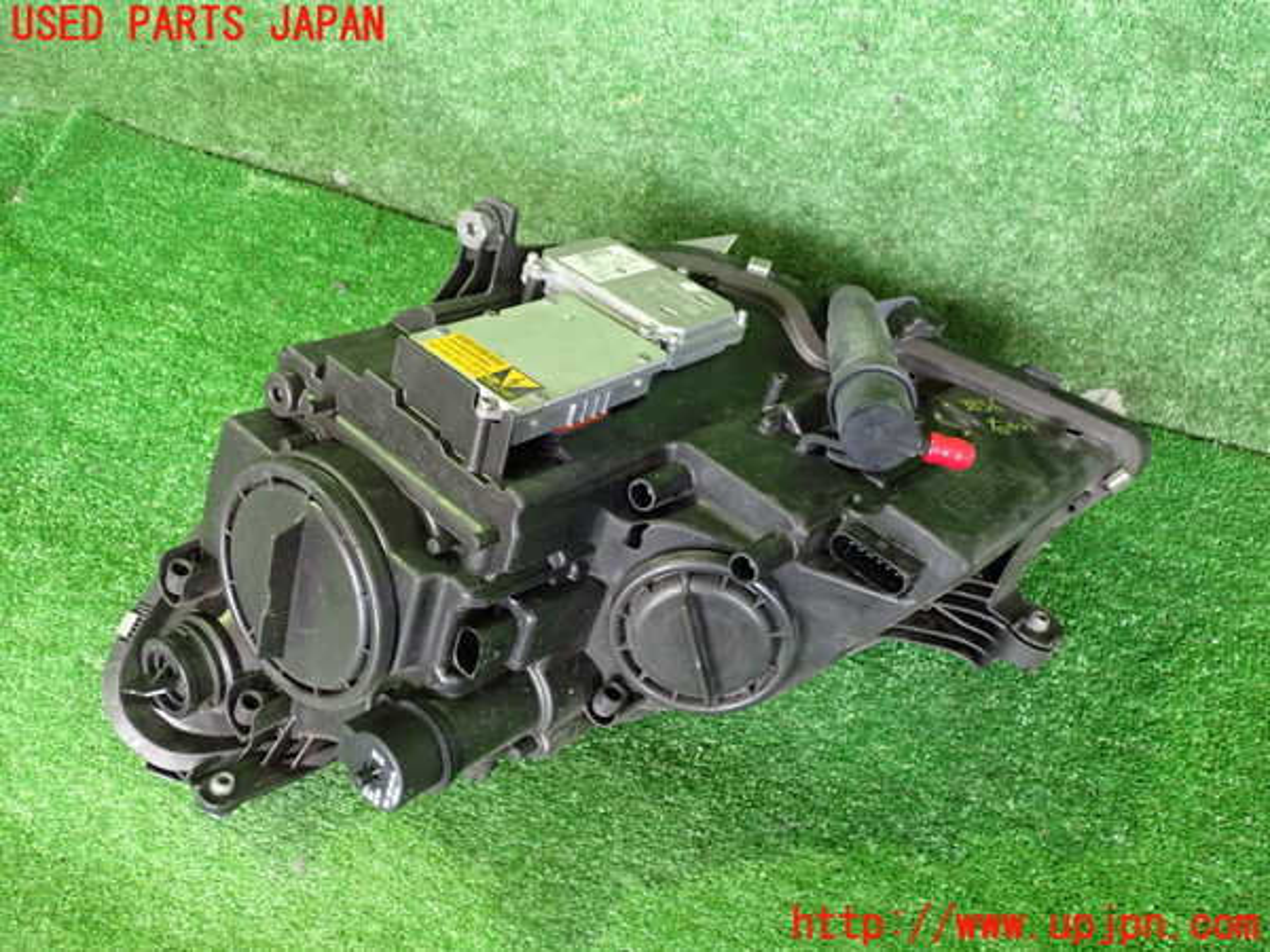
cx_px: 635
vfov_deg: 46.8
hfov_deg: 60.0
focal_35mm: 30
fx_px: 1101
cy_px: 476
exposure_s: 1/30
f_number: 2.3
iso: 800
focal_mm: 5.4
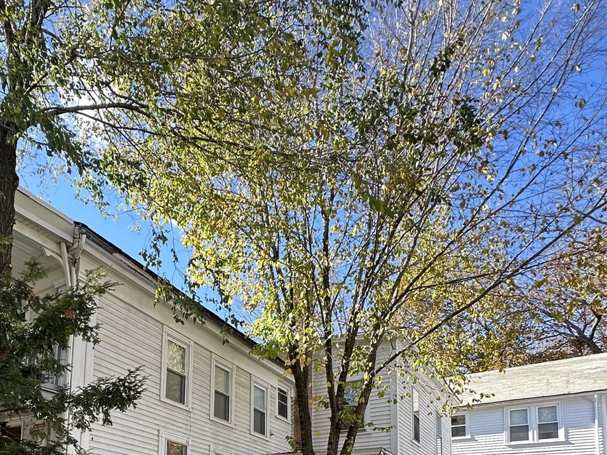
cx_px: 160
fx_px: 526
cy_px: 480
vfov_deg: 39.7
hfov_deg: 57.3
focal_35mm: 30
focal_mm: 2.22
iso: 40
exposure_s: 1/186
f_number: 2.2
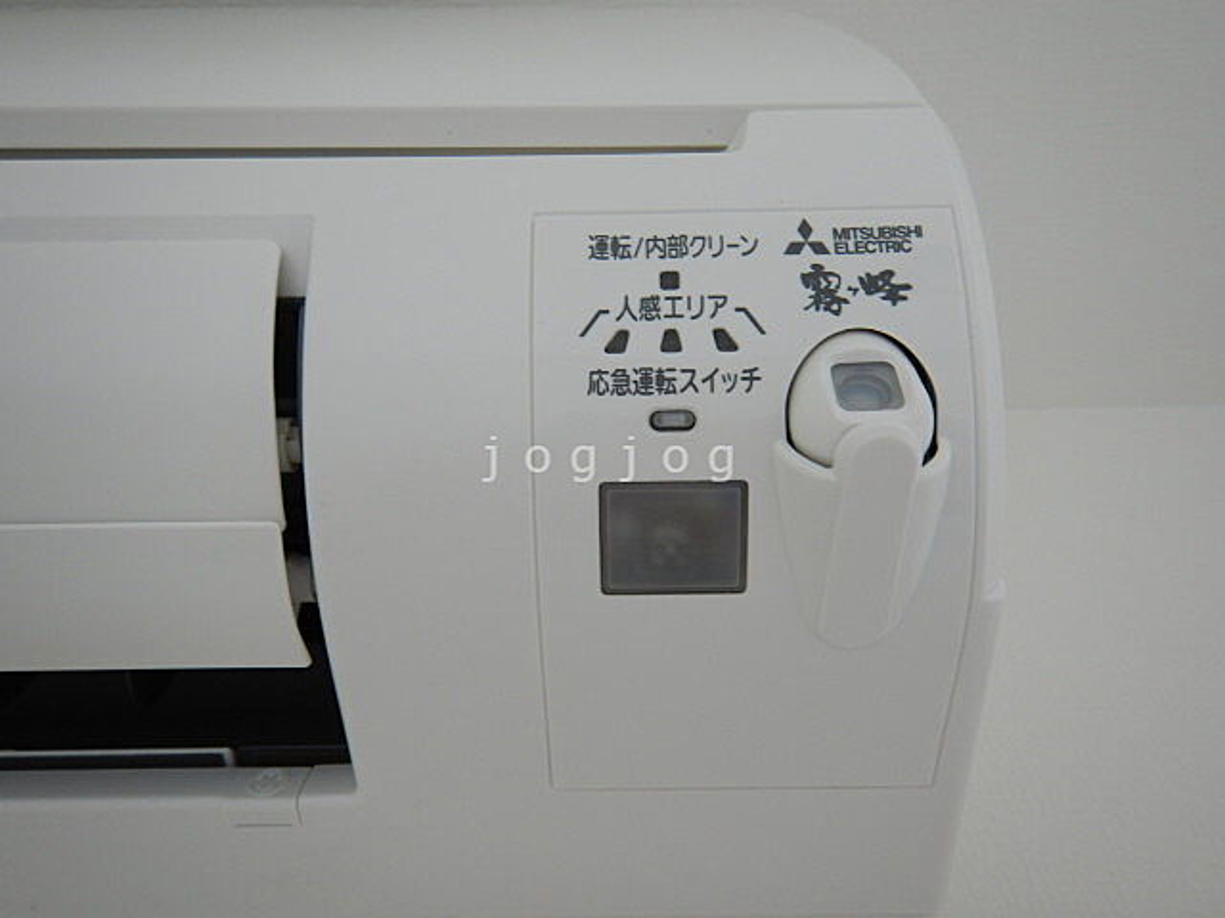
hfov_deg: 71.6
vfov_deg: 56.8
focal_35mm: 24
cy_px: 459
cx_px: 612
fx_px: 849
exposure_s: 1/50
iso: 125
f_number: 2.8
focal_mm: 4.3
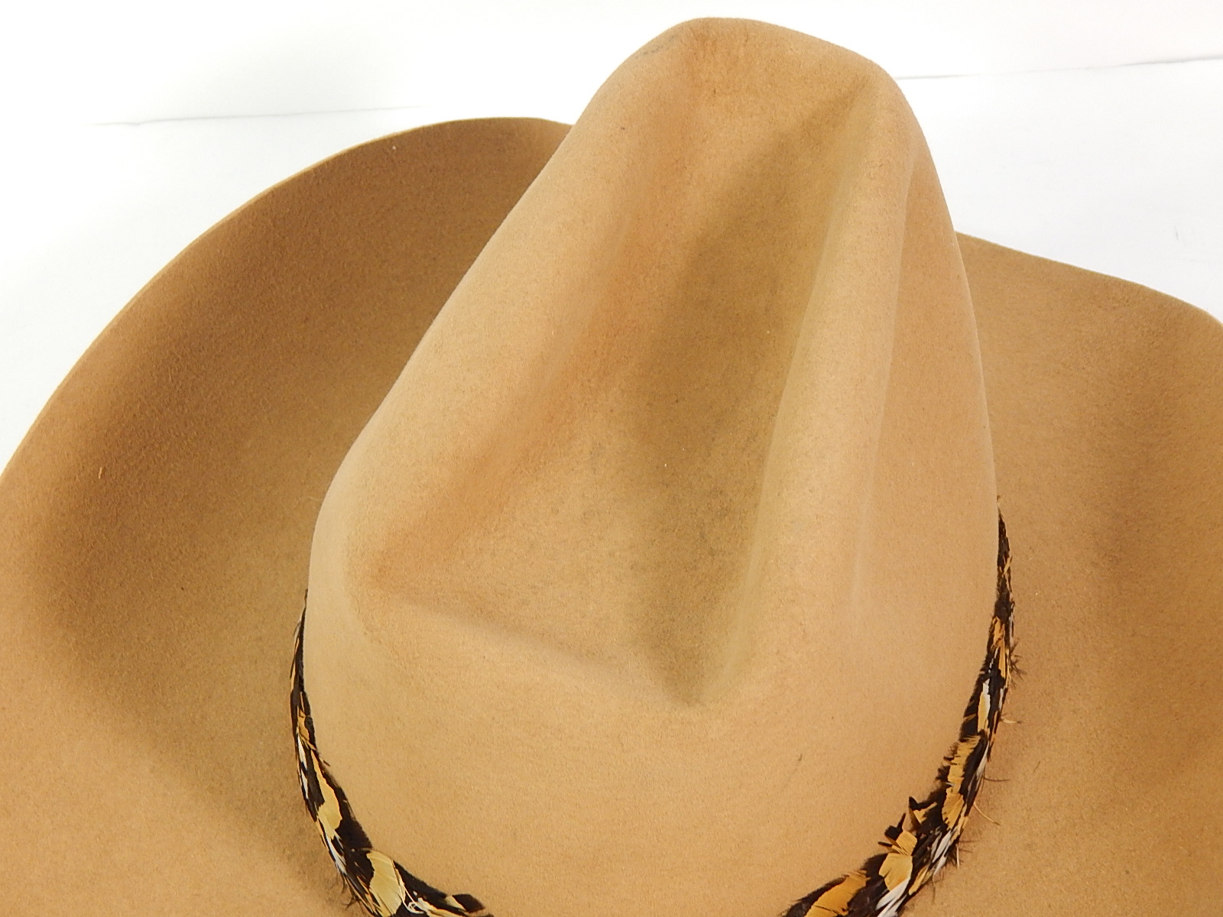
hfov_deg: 28.2
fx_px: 2438
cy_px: 458
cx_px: 612
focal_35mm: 69
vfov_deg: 21.3
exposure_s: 1/30
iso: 250
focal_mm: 12.3
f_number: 4.1
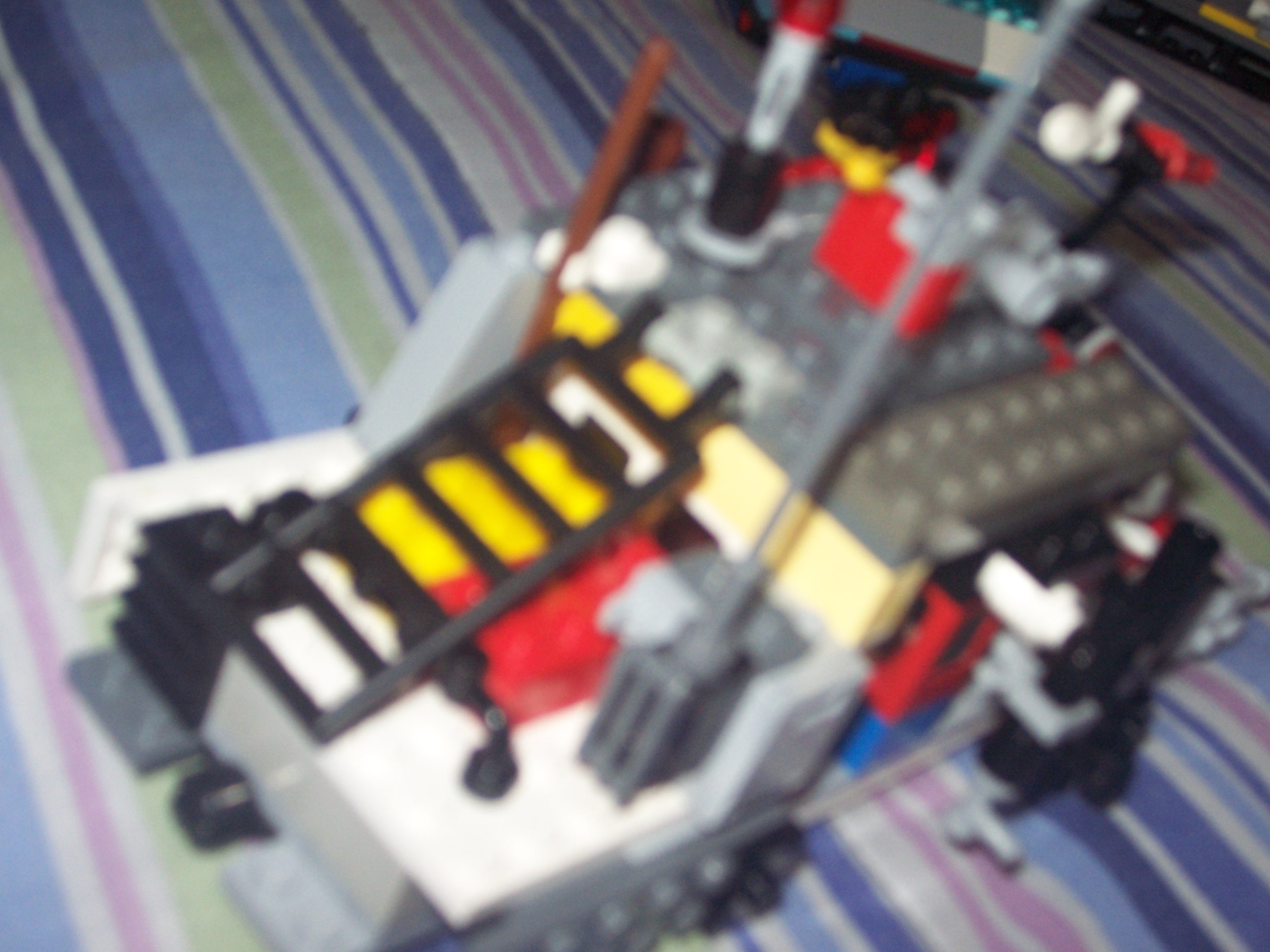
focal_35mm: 53
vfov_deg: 27.5
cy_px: 476
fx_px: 1944
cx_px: 635
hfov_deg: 36.2
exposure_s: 1/60
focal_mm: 8.6
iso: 125
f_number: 3.4
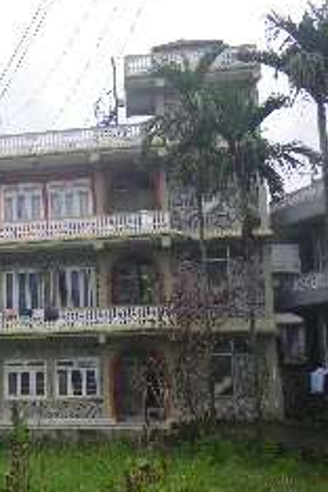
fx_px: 793
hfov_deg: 21.6
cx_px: -71
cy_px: 273
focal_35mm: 58
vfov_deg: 34.5
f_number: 3.8
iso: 50
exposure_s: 1/250
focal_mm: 6.1
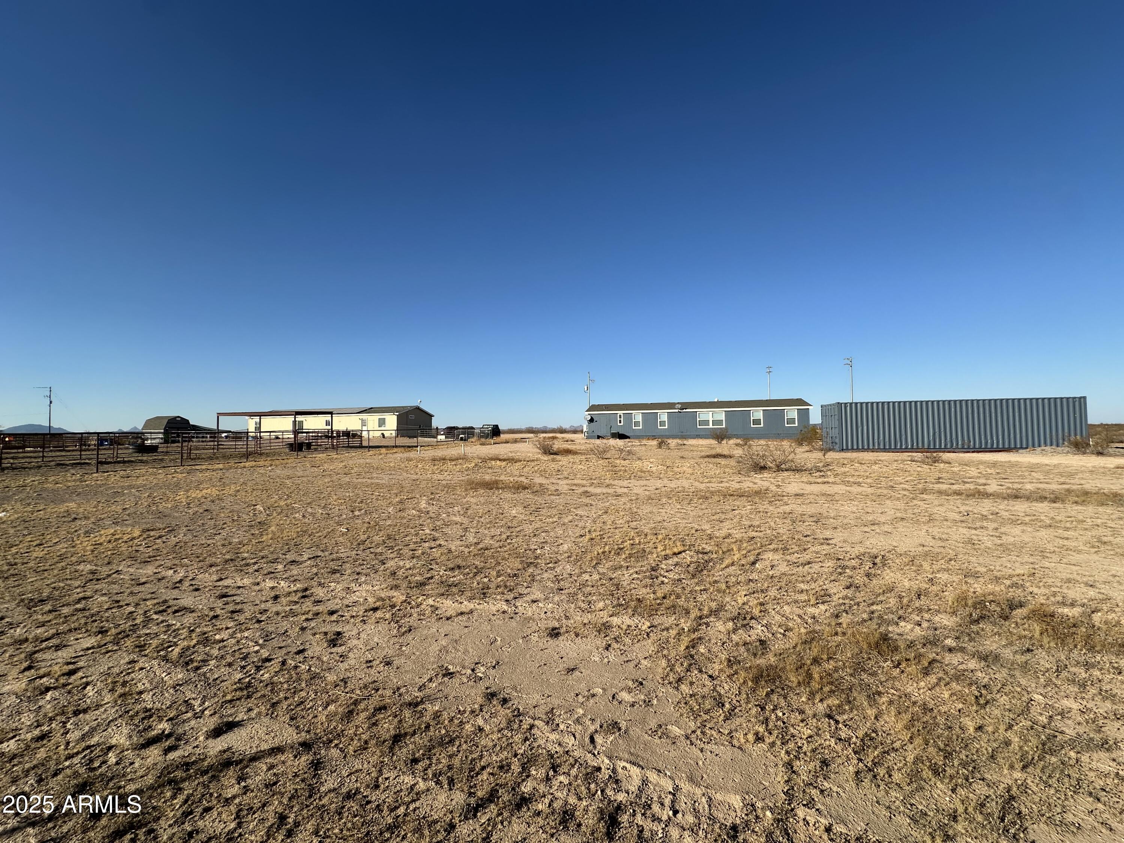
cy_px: 422
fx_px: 455
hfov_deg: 102.1
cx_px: 562
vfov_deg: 85.7
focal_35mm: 14
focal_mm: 2.22
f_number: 2.2
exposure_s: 1/2882
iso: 50
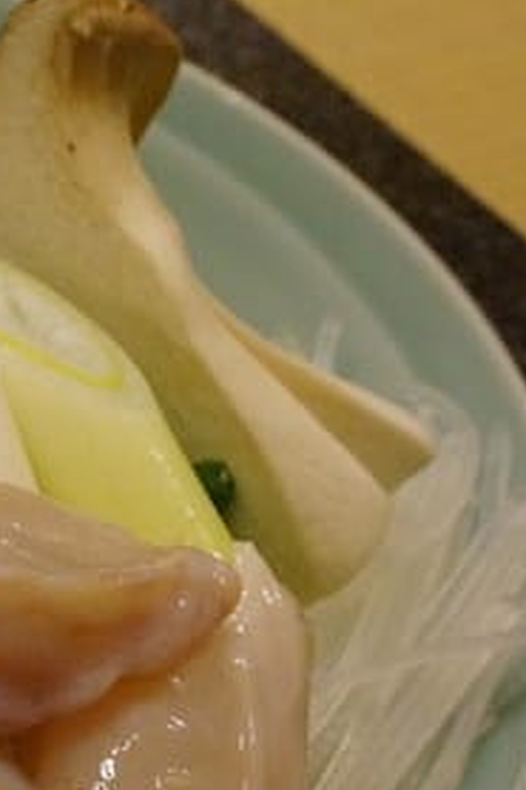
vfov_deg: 21.4
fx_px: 2085
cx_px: -446
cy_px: 551
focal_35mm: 95
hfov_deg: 12.9
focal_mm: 22
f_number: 7.1
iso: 3200
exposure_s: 1/60
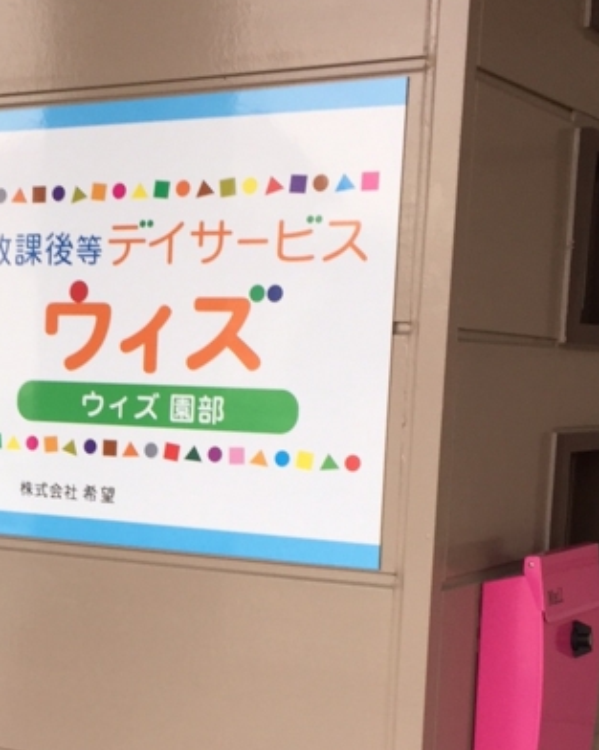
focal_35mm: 74
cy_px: 599
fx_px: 1642
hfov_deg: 19.9
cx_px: -23
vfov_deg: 25.3
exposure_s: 1/120
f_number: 2.2
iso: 32
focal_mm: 4.15
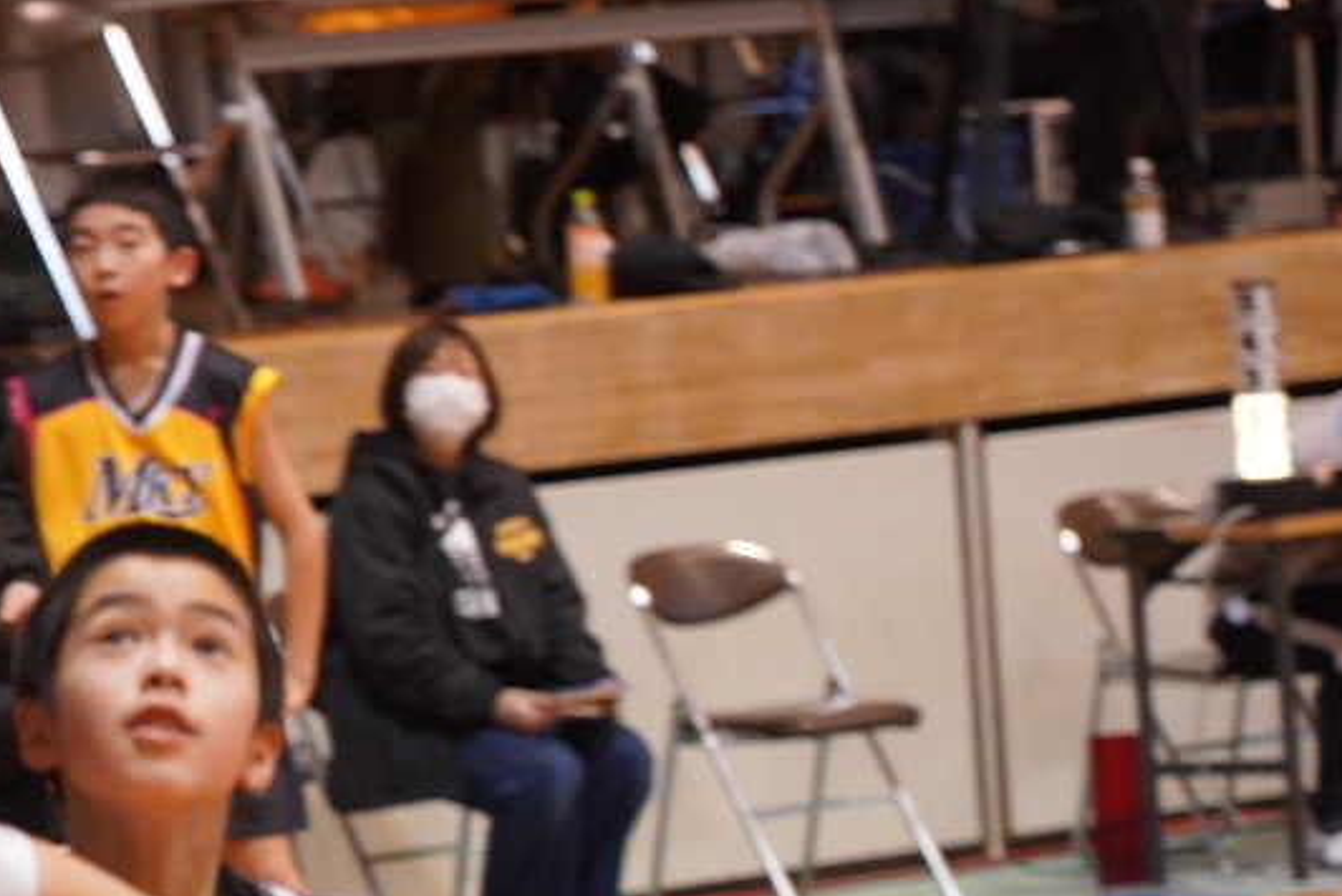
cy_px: 824
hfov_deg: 8.8
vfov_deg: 5.9
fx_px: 8688
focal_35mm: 233
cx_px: -96
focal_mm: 105
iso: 5000
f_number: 4
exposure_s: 1/160
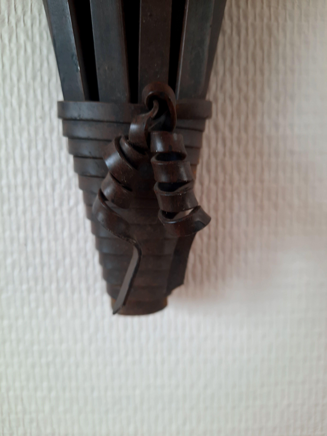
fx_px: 315
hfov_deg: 54.9
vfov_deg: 69.4
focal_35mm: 25
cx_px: 164
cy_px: 218
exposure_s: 1/33
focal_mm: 4.6
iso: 40
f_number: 2
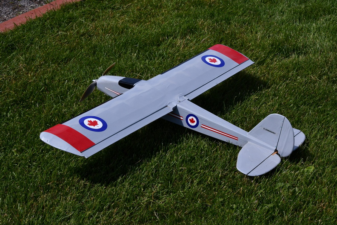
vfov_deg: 15.7
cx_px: 168
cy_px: 112
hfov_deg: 23.4
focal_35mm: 87
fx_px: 814
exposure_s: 1/800
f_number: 14
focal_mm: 58
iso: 800
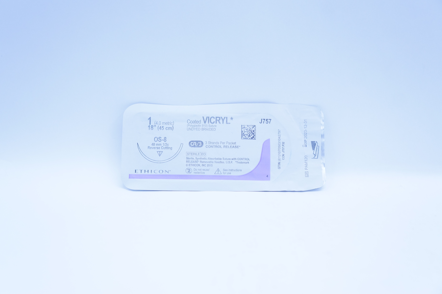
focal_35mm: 36
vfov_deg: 36.8
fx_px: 442
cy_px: 147
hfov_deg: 53.2
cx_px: 221
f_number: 4.5
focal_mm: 24
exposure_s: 1/200
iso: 800
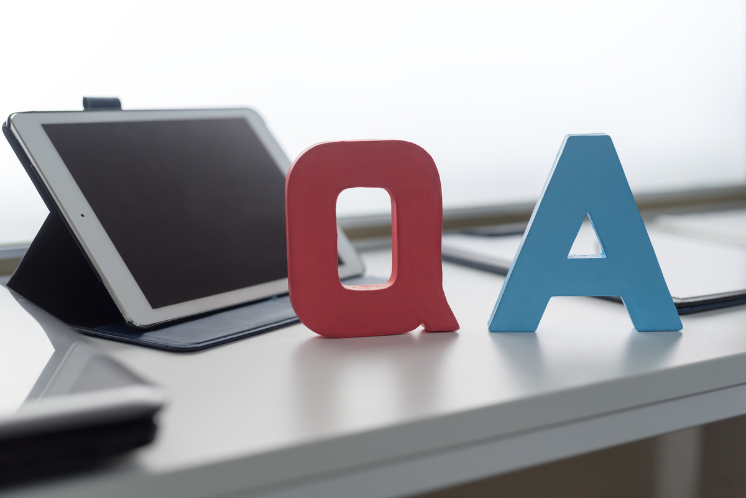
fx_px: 1036
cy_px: 249
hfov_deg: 39.6
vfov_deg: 27.0
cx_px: 373
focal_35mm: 50
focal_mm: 50
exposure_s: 1/160
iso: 200
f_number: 2.5
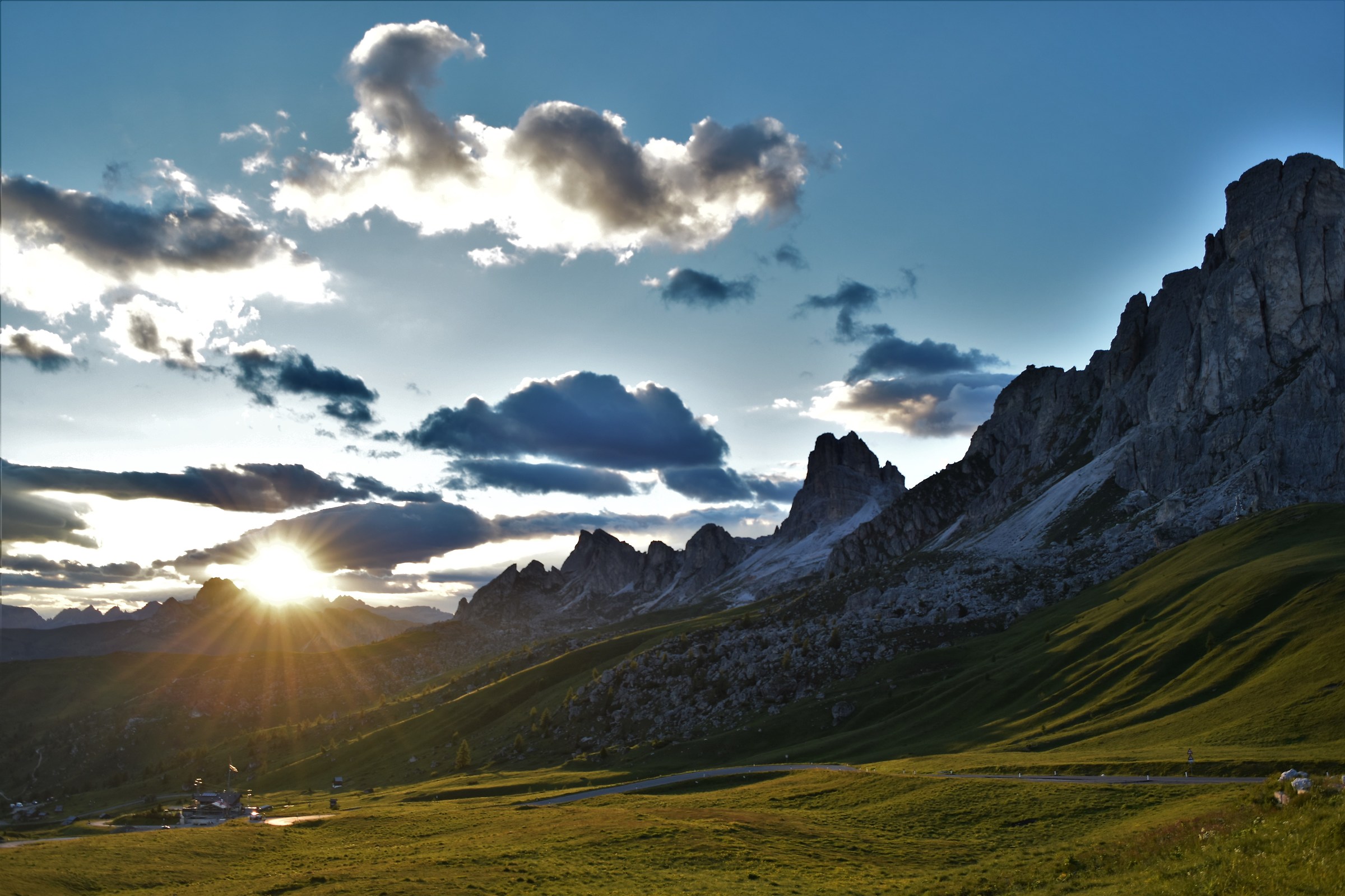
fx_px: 1177
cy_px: 448
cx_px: 672
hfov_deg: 59.5
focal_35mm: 32
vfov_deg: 41.7
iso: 200
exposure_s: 1/250
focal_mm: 21
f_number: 5.6
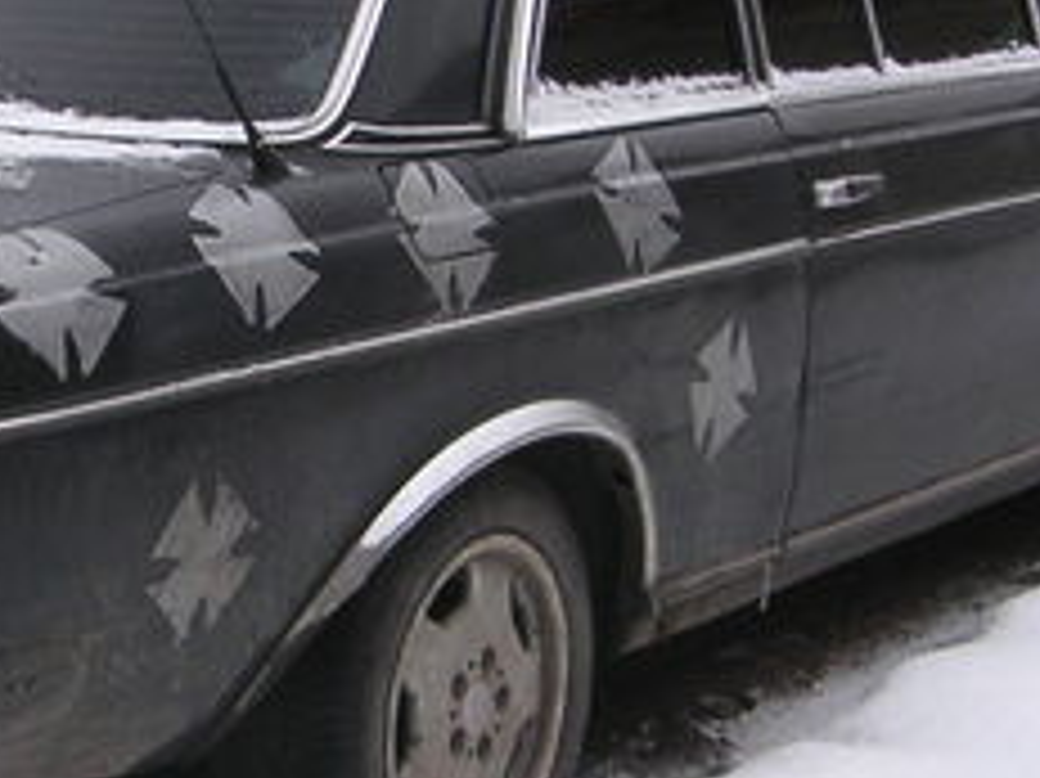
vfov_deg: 13.3
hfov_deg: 17.6
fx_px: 3333
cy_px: 382
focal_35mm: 111
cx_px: 252
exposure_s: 1/60
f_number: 2.9
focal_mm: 5.3
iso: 64
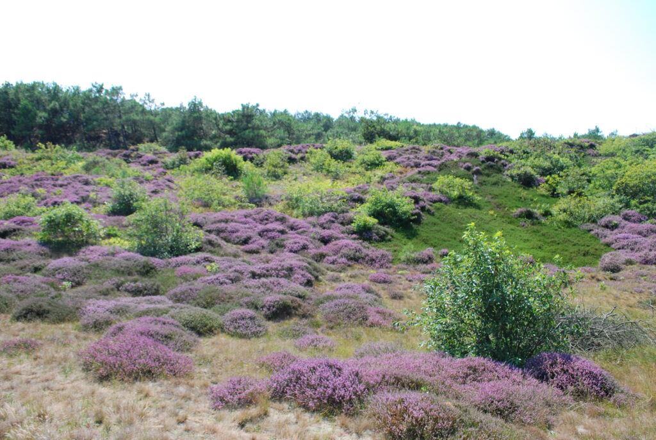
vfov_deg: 48.1
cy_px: 220
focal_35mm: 27
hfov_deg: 67.3
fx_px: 493
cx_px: 328
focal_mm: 18
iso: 140
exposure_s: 1/250
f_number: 5.6
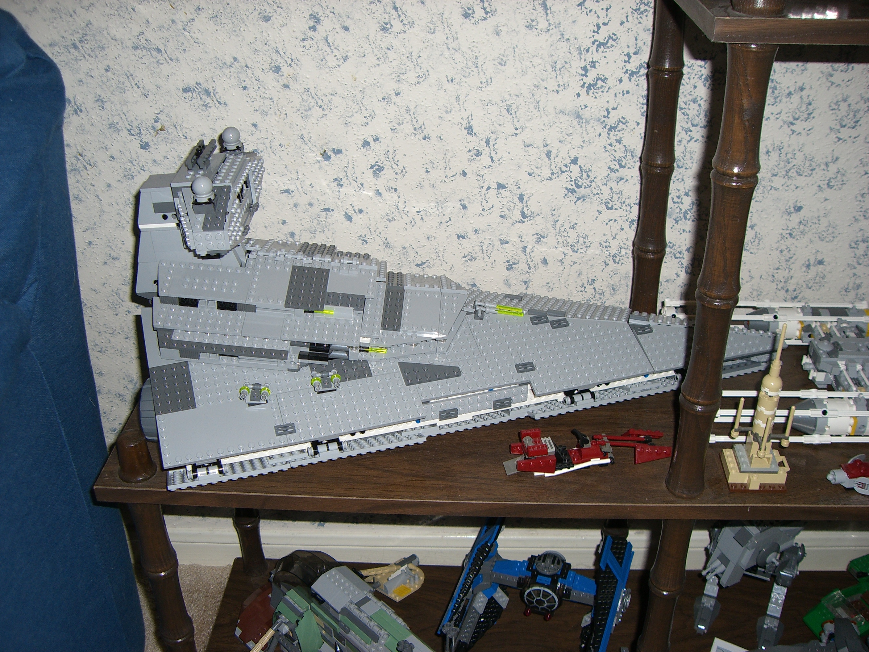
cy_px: 326
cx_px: 434
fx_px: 954
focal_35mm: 38
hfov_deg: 49.0
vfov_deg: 37.7
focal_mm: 6.2
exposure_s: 1/60
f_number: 2.7
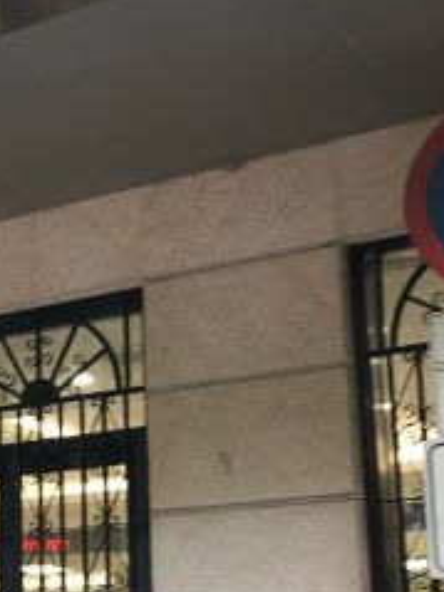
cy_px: 362
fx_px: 1455
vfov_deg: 23.0
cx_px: -113
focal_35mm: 85
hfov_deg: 16.5
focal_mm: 3.99
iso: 25
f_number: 1.8
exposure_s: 1/46
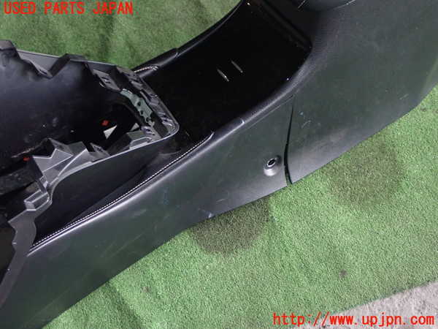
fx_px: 734
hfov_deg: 33.2
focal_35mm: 58
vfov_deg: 25.2
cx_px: 219
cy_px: 164
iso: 500
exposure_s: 1/60
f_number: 3.5
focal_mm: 10.35
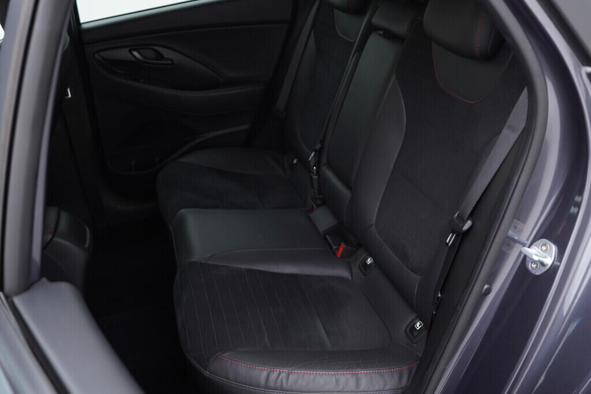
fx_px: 591
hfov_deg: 53.1
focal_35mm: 36
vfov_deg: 36.9
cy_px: 197
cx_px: 296
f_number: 2.8
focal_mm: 24
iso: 125
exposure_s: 1/40
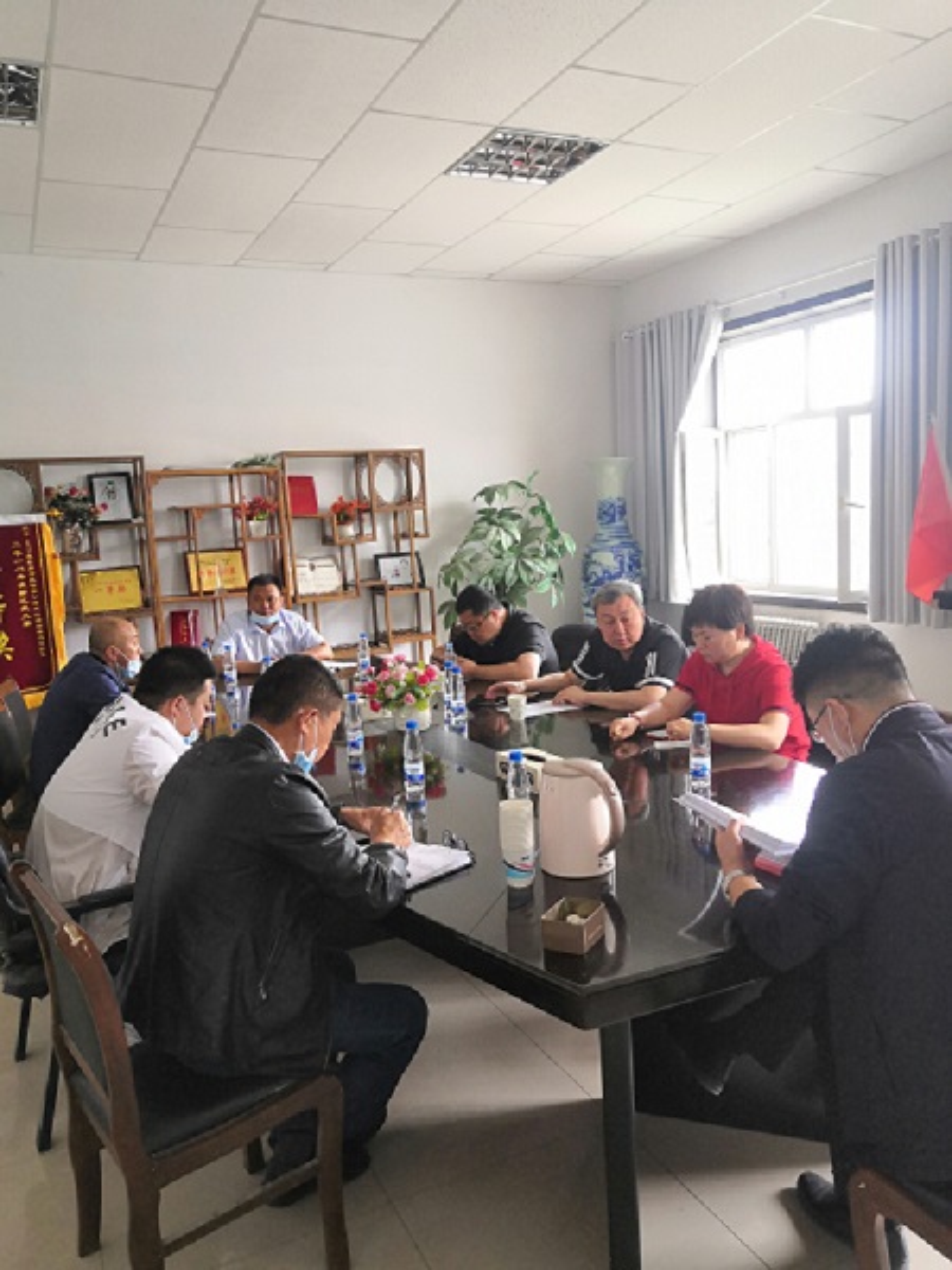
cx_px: 476
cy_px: 635
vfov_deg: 65.3
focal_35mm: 27
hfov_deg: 51.4
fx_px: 990
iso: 250
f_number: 1.8
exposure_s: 1/50
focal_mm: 3.95
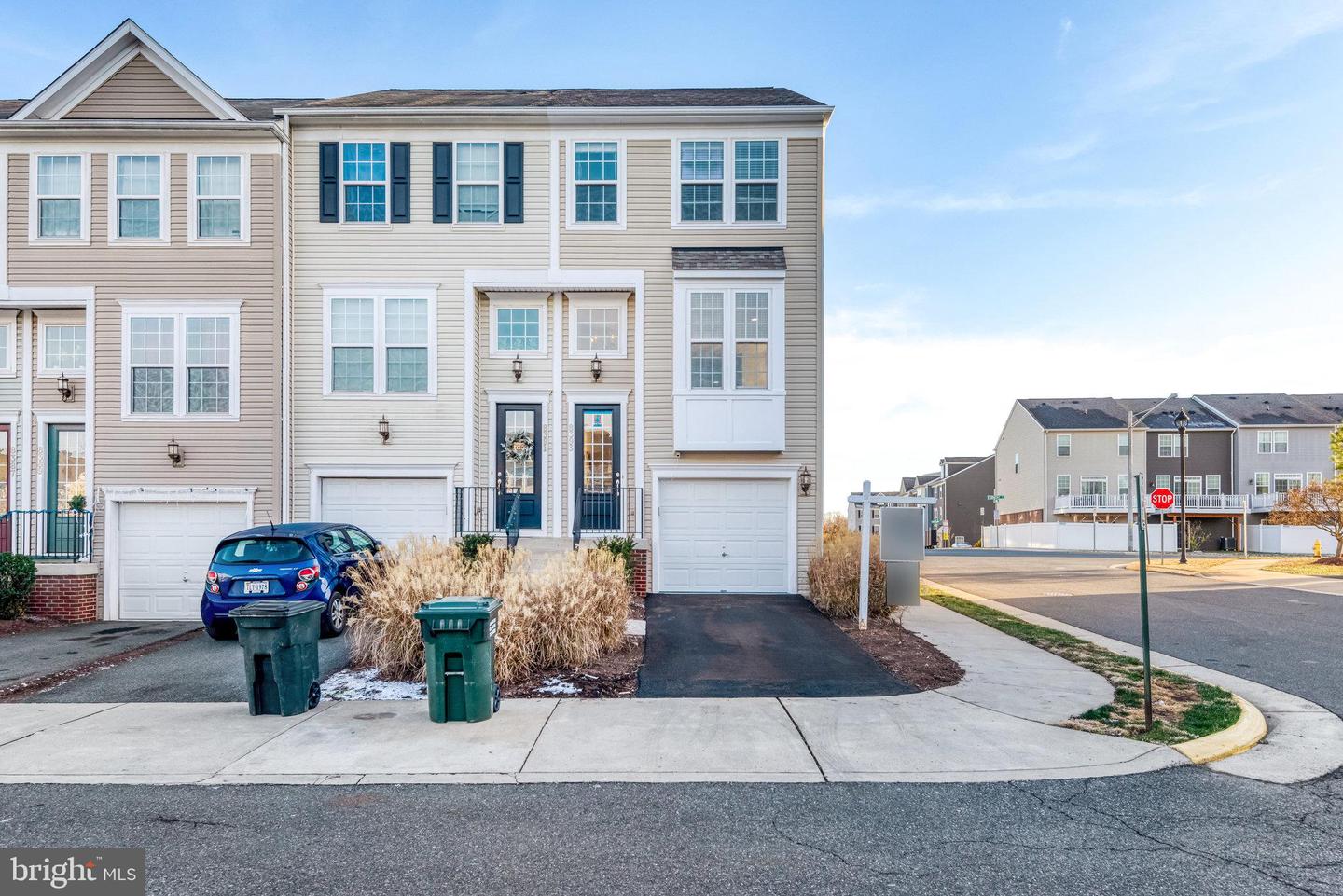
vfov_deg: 57.3
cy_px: 448
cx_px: 672
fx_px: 821
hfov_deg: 78.6
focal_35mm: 22
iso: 400
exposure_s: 1/400
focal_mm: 22
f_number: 8
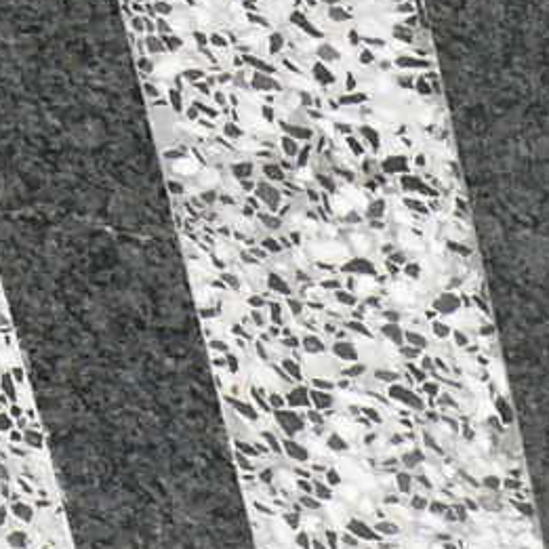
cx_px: 1603
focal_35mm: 503
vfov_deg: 3.5
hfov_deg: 3.4
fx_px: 9025
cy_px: 257
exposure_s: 1/400
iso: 100
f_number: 5.6
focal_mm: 12.7
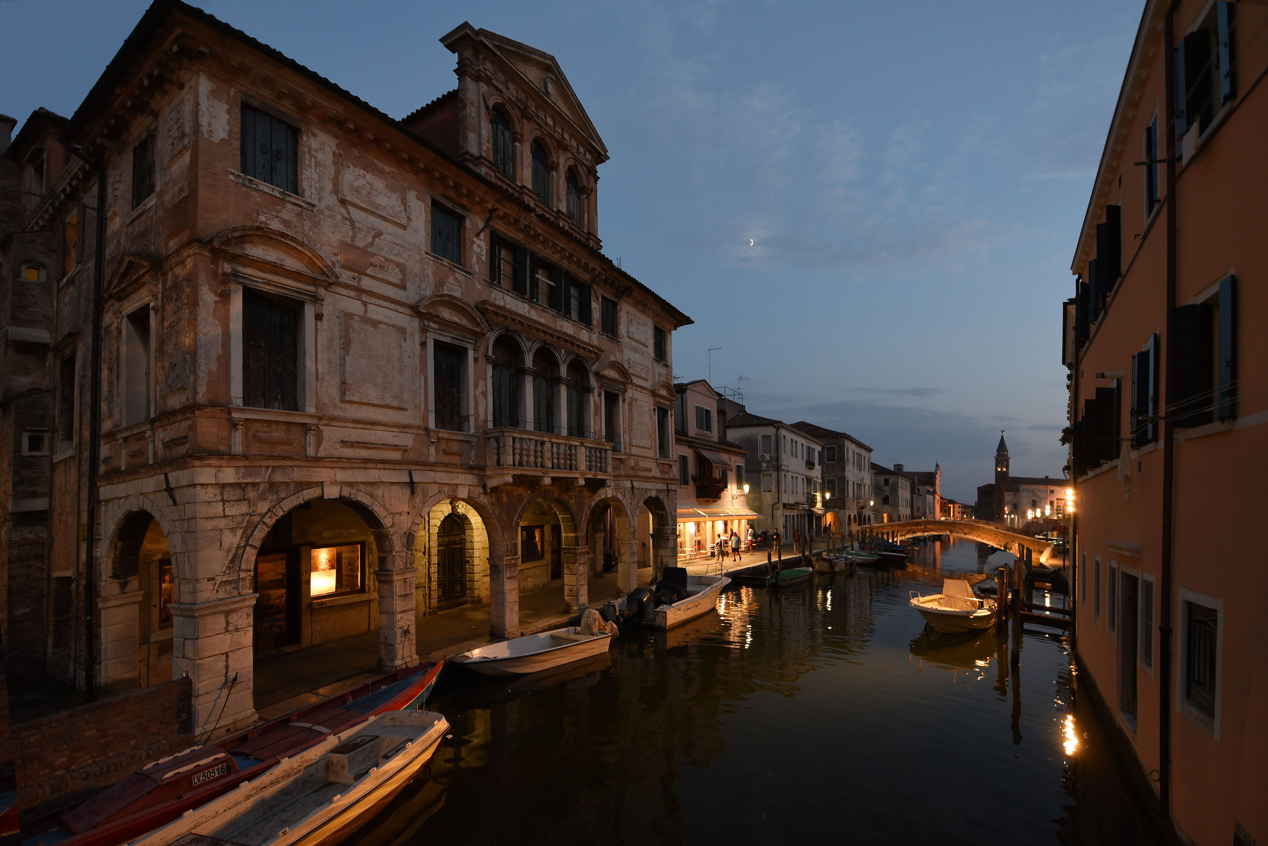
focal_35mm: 15
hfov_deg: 100.4
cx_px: 634
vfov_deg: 77.4
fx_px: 528
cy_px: 423
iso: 1000
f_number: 2.8
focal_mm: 15
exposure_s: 1/25
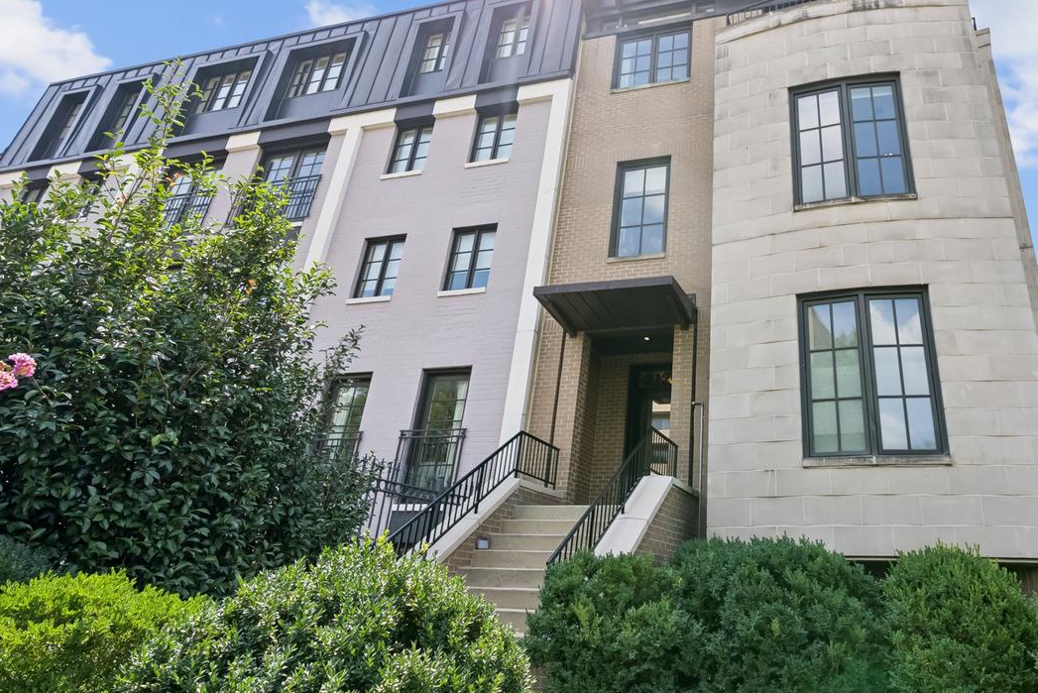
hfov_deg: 75.8
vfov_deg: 56.9
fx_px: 635
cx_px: 701
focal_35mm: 22
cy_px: 281
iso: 80
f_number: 4.5
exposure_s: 1/250
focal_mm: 16
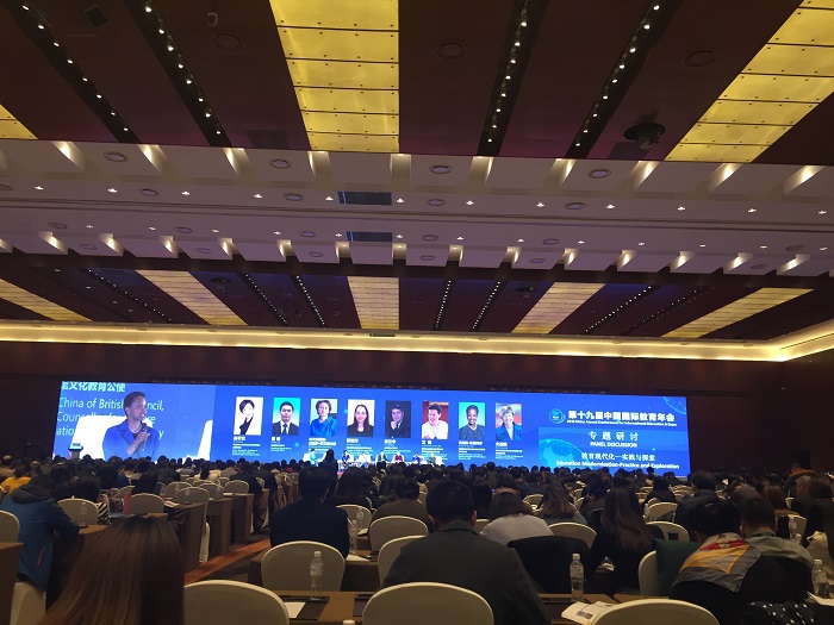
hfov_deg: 61.7
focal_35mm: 29
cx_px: 417
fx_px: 699
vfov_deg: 48.2
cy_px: 312
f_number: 2.2
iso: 80
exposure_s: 1/33
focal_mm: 4.15
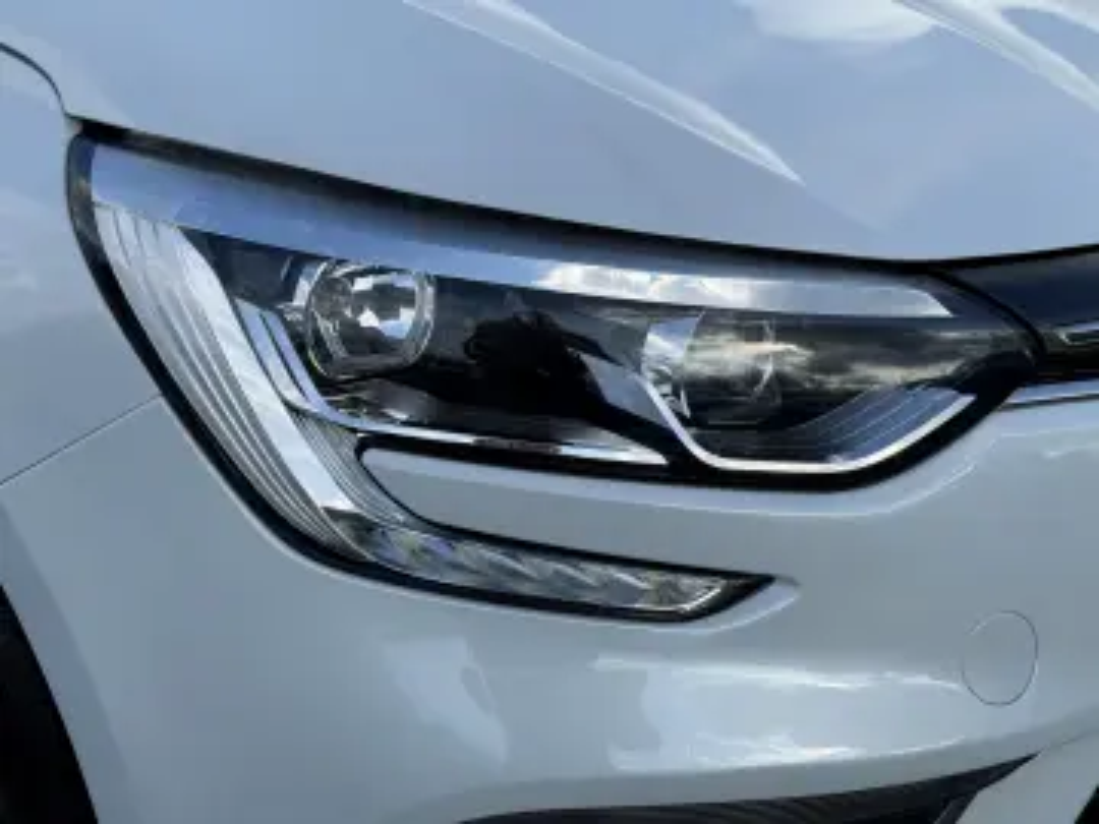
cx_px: 550
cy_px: 412
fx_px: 1524
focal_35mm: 48
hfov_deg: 39.7
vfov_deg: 30.3
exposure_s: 1/3226
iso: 64
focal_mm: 6.76
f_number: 1.78
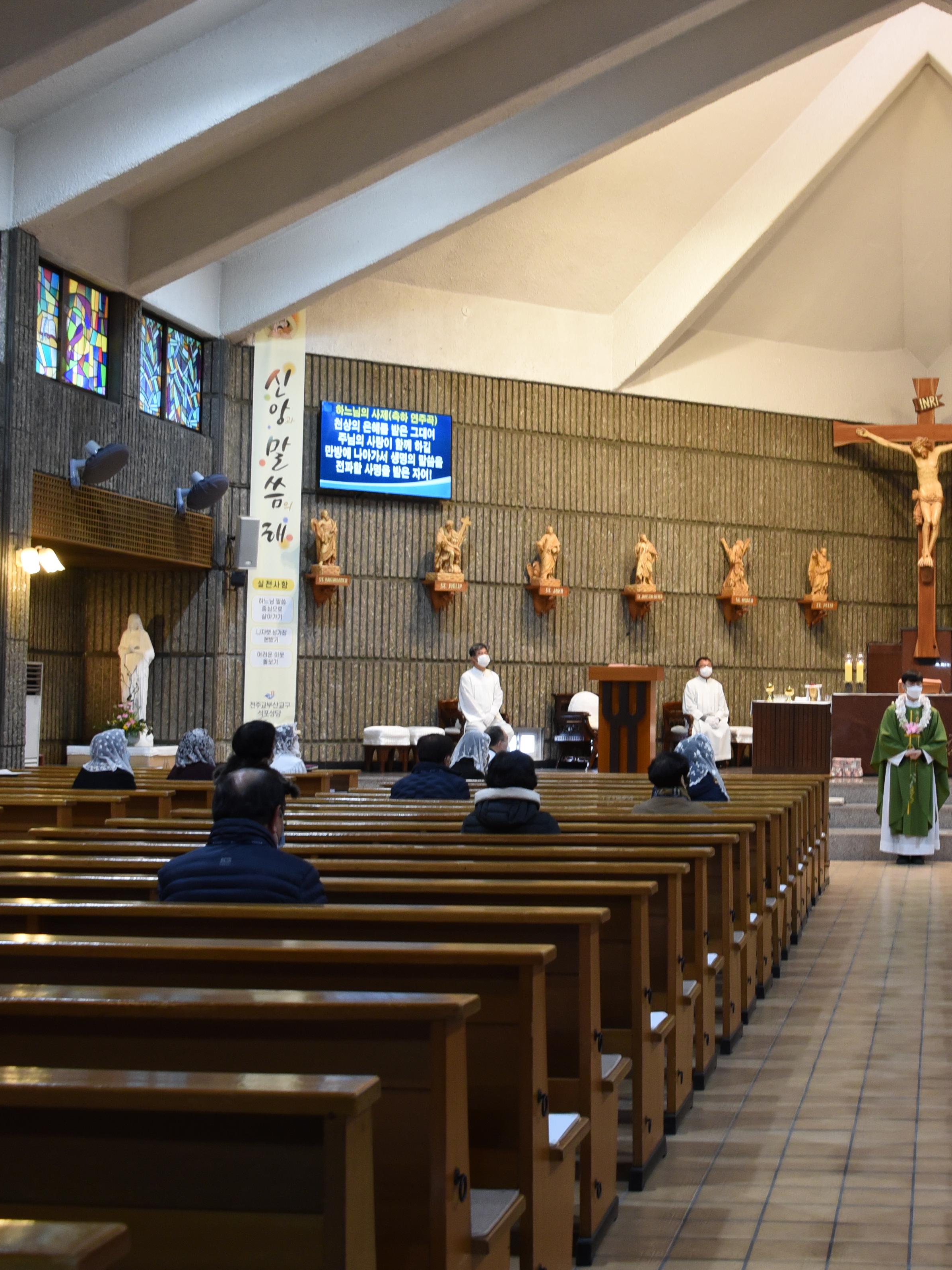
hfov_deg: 24.7
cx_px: 799
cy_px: 563
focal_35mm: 58
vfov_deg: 33.2
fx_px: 2127
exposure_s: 1/30
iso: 1600
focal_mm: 32
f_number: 7.1
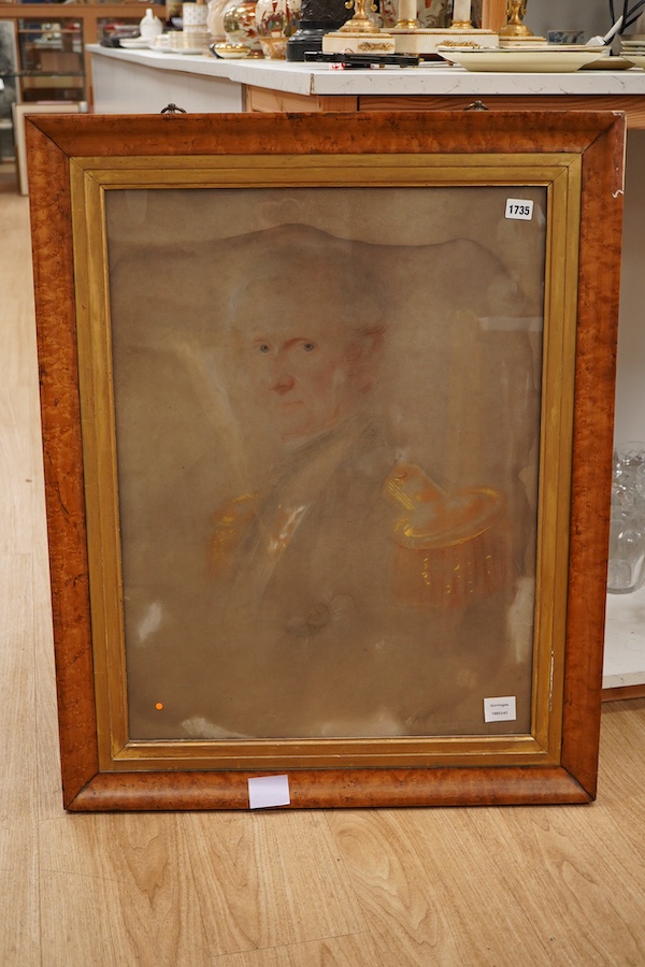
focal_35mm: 45
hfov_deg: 29.9
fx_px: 1209
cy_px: 484
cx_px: 322
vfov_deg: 43.6
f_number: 5
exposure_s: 1/125
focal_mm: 30
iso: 1250
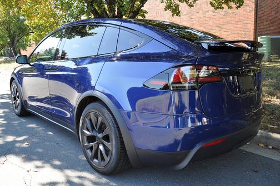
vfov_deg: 43.5
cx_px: 140
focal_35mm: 30
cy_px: 93
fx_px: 233
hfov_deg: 62.0
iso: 250
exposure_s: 1/125
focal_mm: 20
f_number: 5.6
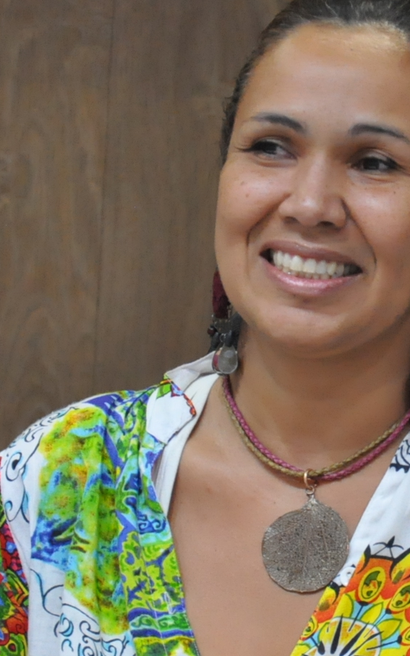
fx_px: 6778
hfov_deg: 3.5
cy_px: 357
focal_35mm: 379
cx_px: 389
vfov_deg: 5.5
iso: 2000
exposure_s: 1/100
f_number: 5.6
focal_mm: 105
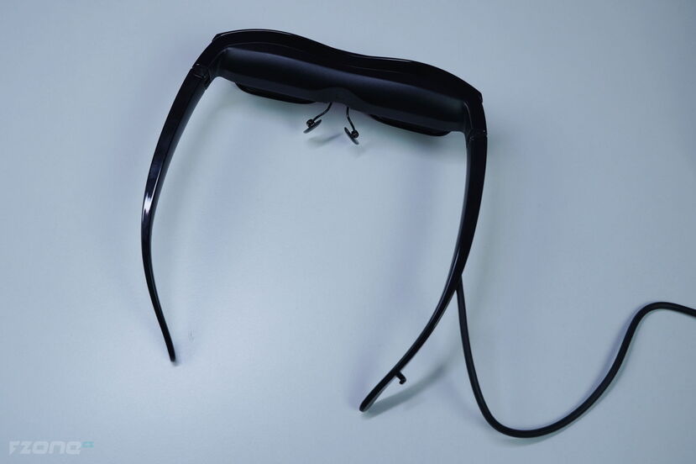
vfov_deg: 35.0
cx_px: 348
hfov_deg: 50.7
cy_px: 232
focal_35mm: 38
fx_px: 734
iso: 400
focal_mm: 38
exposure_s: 1/160
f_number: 7.1
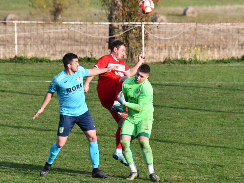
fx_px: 3235
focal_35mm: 459
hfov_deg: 4.3
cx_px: 131
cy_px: 82
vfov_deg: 3.2
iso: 3200
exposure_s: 1/5000
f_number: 9
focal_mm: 240
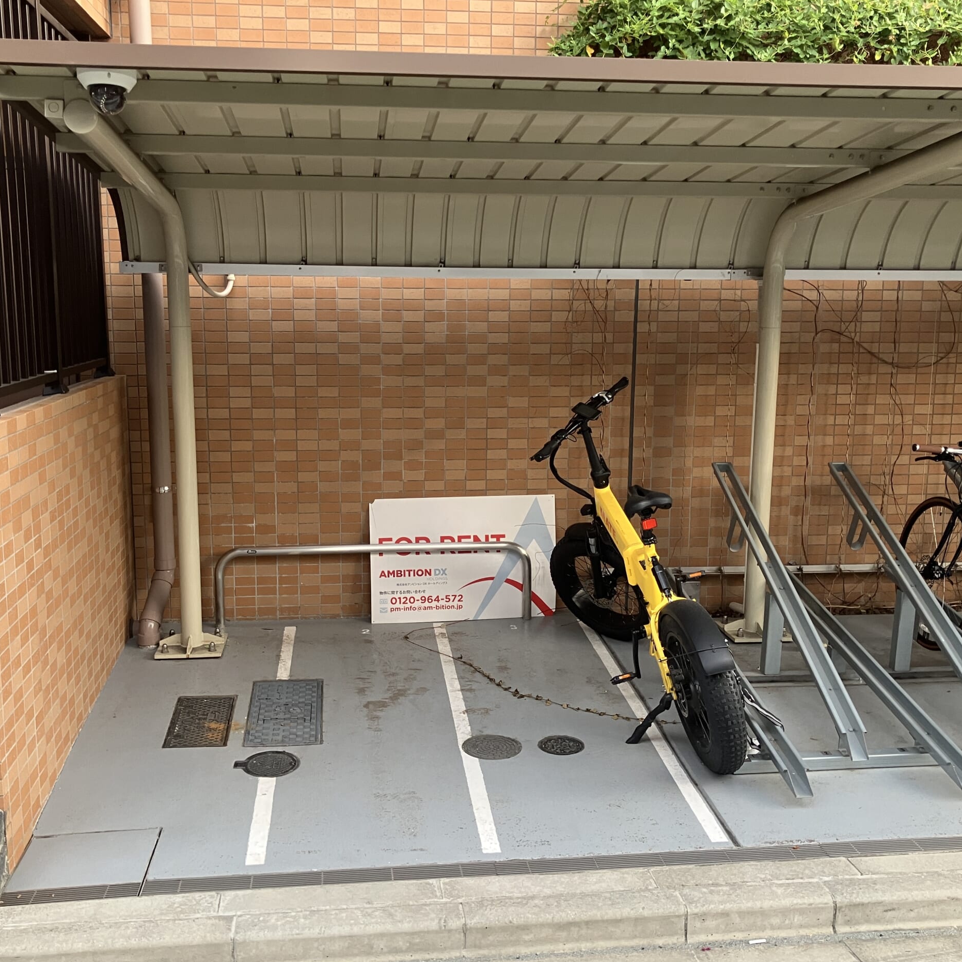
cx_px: 453
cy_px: 487
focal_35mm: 34
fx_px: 1069
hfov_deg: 48.4
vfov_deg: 48.4
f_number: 1.8
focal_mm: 3.99
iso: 80
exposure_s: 1/76
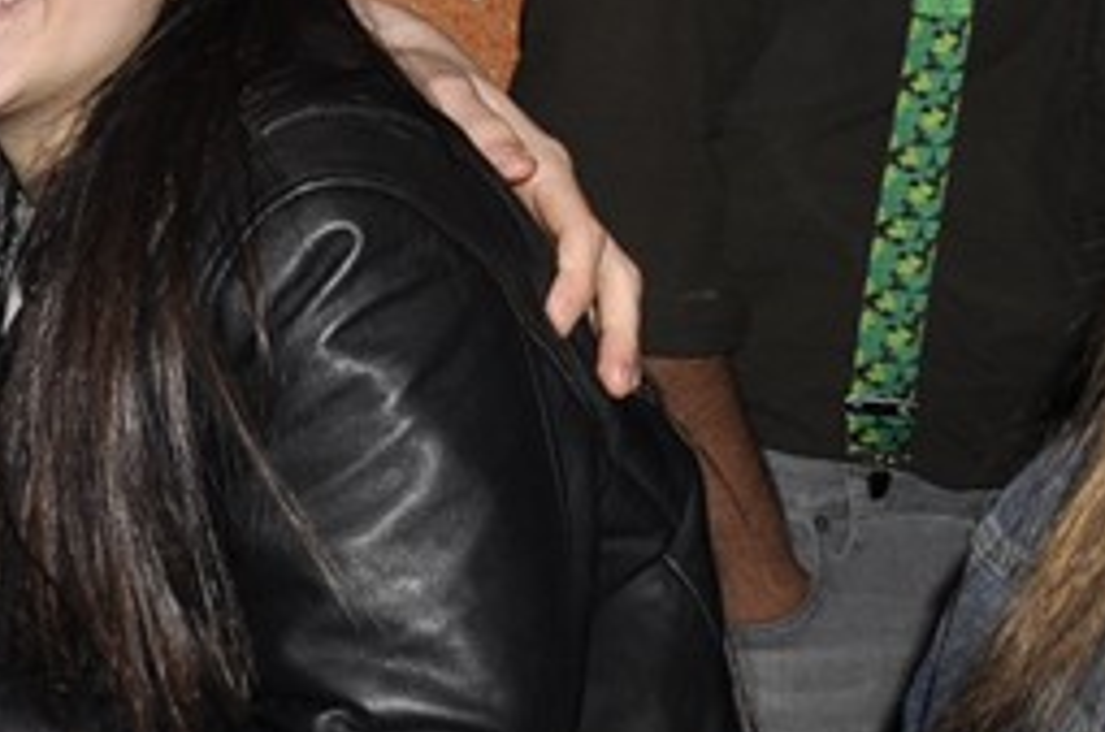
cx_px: -1027
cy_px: -191
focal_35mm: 106
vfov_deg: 12.5
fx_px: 3247
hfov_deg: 15.7
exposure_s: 1/60
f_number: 3.5
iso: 400
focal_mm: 18
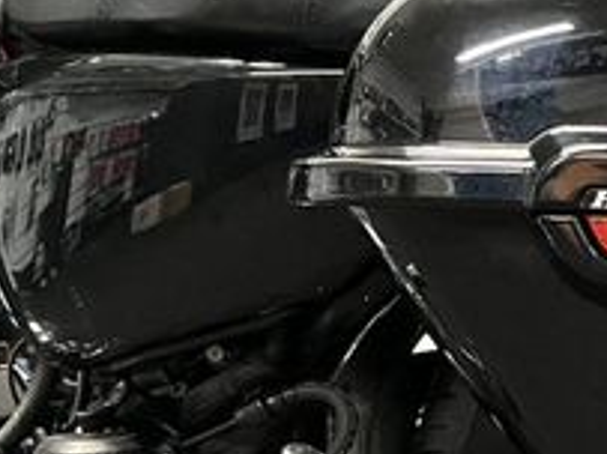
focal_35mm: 82
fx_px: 1437
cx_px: 909
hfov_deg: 20.4
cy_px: 454
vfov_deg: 17.6
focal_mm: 5.1
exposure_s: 1/50
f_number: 1.6
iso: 500
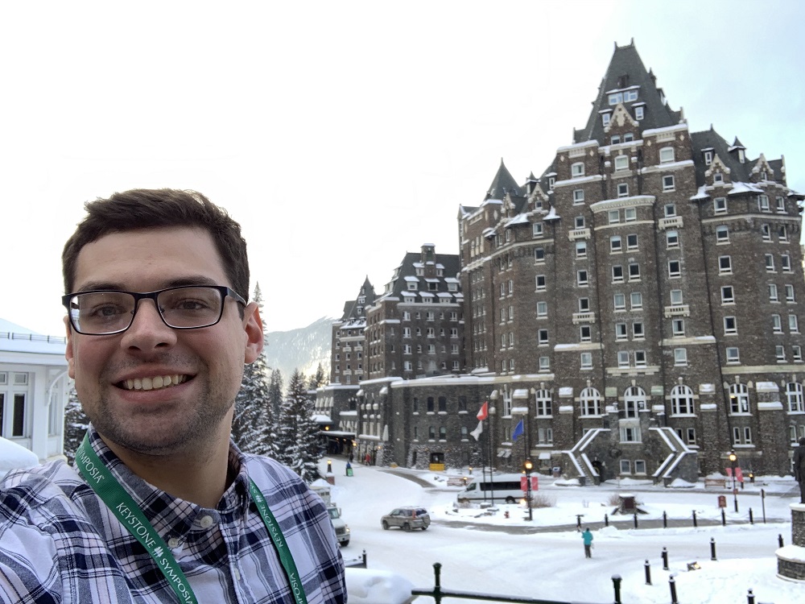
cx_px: 402
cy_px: 302
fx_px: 744
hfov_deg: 56.8
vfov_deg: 44.2
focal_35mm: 32
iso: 32
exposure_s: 1/120
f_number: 2.2
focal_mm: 2.87
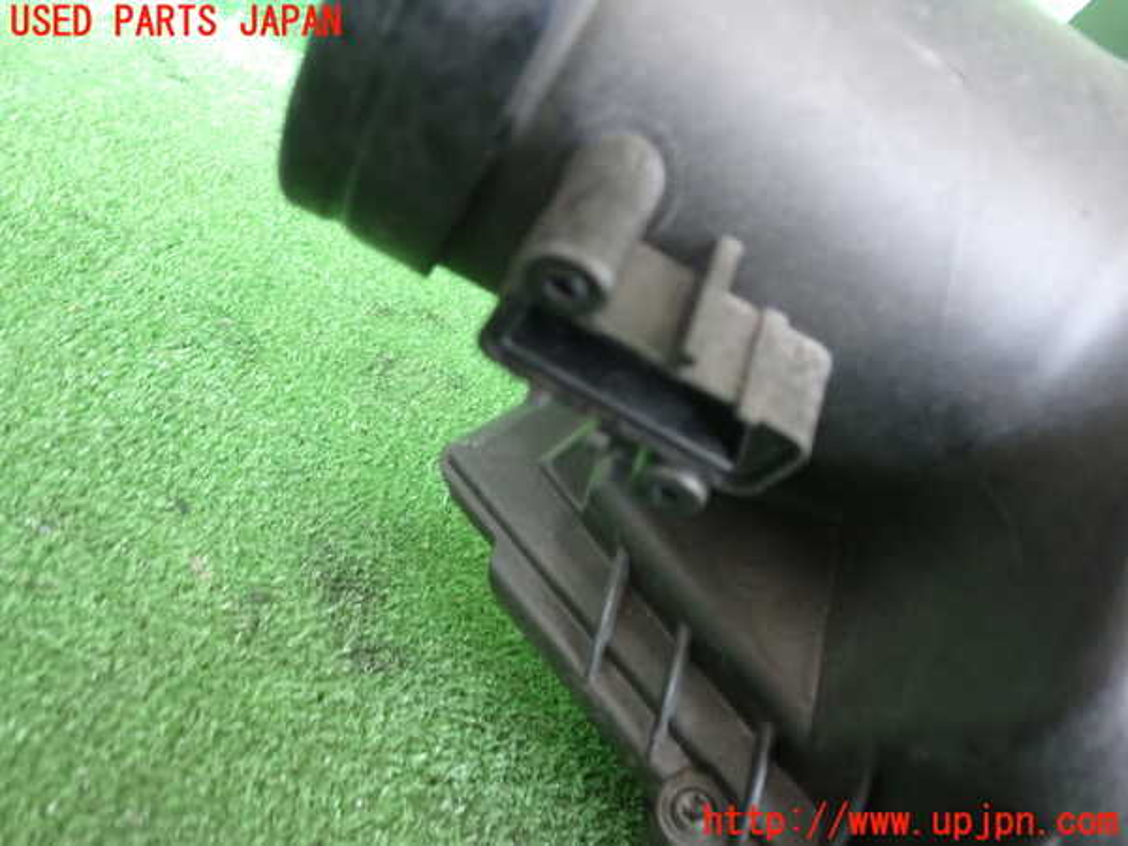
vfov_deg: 46.8
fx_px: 978
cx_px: 564
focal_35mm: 30
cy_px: 423
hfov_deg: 60.0
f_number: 2.3
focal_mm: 5.4
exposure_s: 1/15
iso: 800
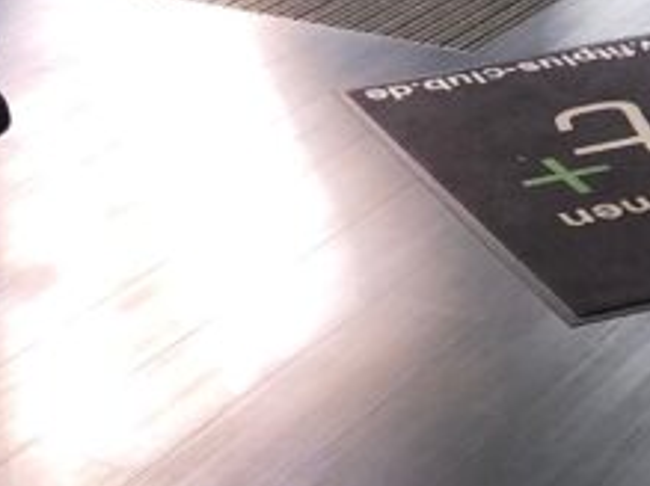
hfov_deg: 14.7
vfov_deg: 10.2
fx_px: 2458
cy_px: -557
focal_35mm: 131
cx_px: 721
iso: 40
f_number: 1.8
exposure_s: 1/100
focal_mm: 3.99
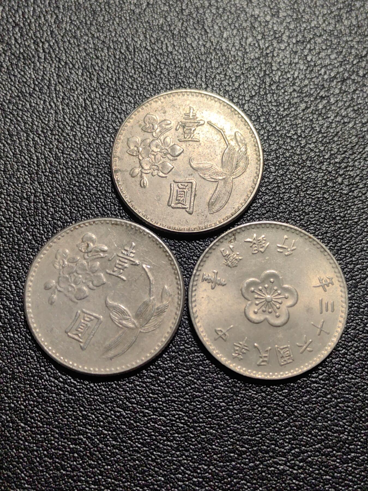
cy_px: 246
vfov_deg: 42.1
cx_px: 184
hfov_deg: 32.2
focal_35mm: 45
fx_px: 638
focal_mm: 5.75
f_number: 2
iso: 50
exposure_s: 1/153
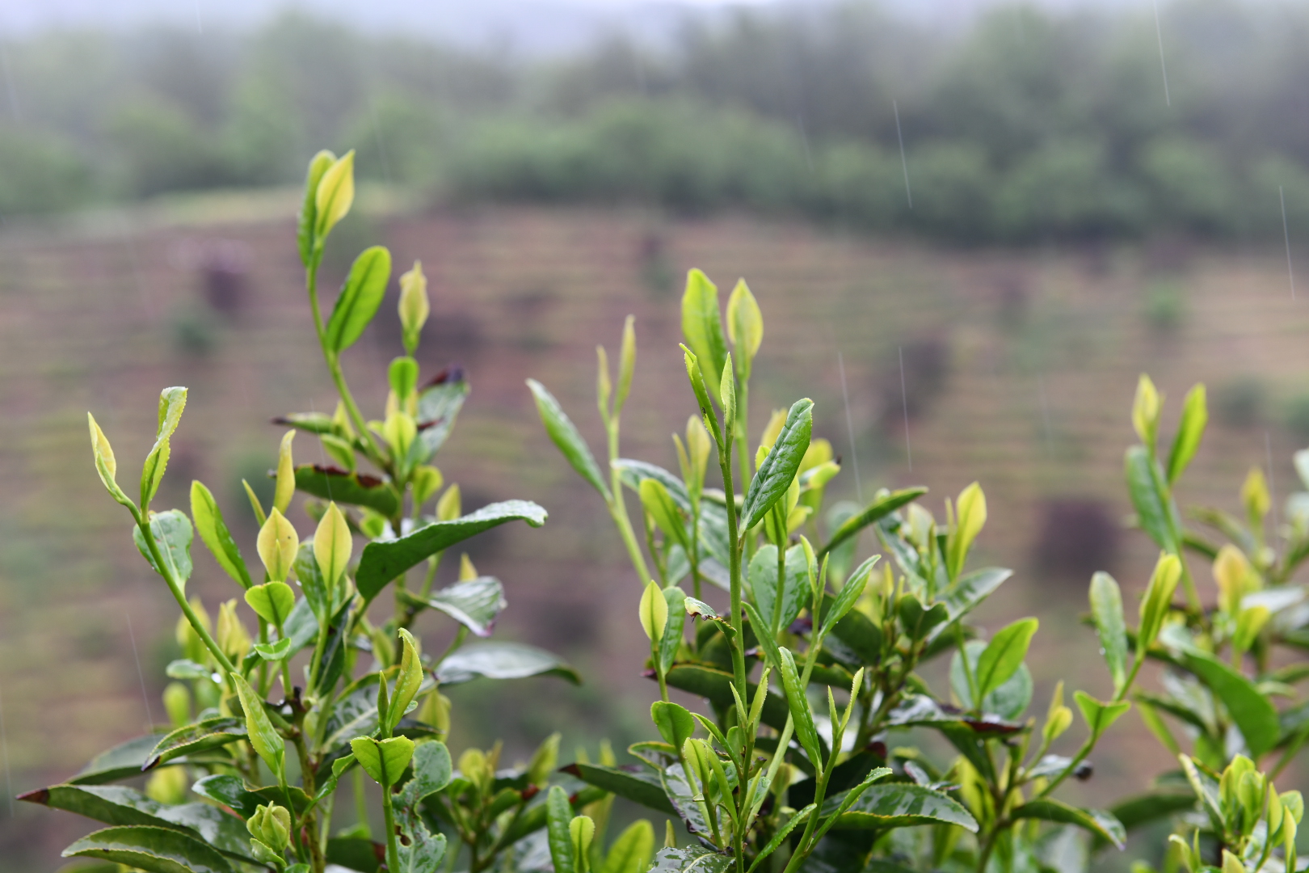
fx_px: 2109
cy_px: 436
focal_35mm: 58
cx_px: 654
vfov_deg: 23.4
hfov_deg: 34.5
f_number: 5.6
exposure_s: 1/100
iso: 400
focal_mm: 58
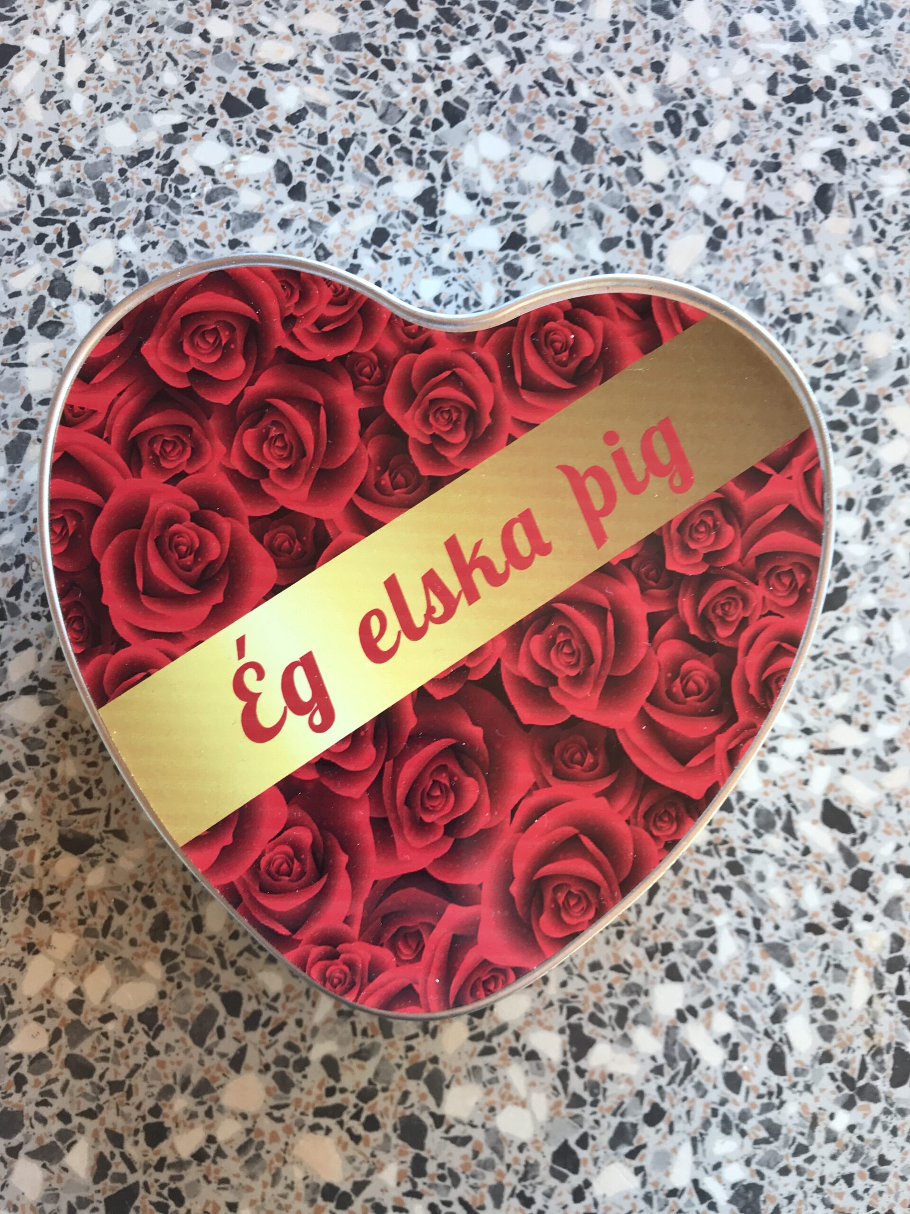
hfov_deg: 49.7
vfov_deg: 63.4
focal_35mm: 28
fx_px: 981
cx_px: 455
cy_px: 607
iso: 25
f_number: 1.8
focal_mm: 3.99
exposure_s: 1/50
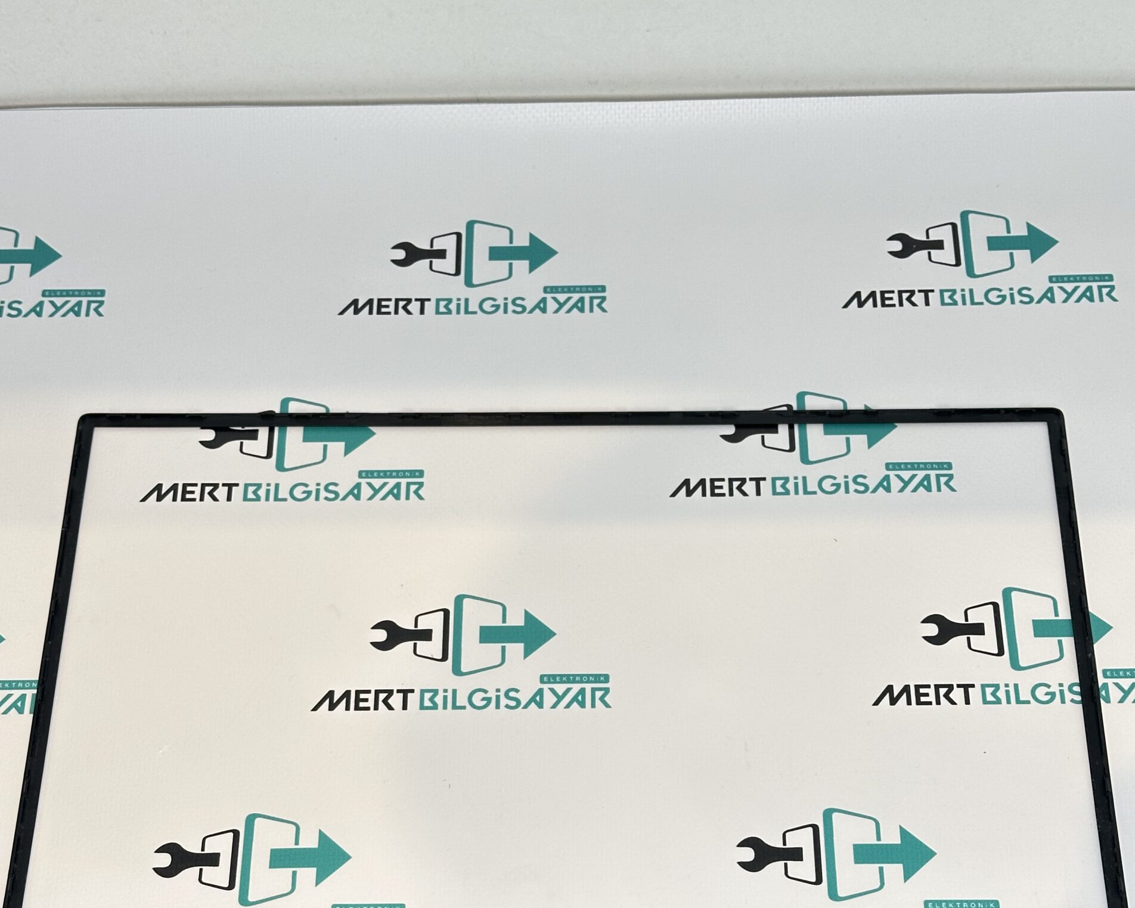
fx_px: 2116
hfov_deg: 30.0
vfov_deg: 24.0
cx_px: 568
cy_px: 652
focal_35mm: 63
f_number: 1.78
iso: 64
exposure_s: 1/296
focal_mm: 6.86
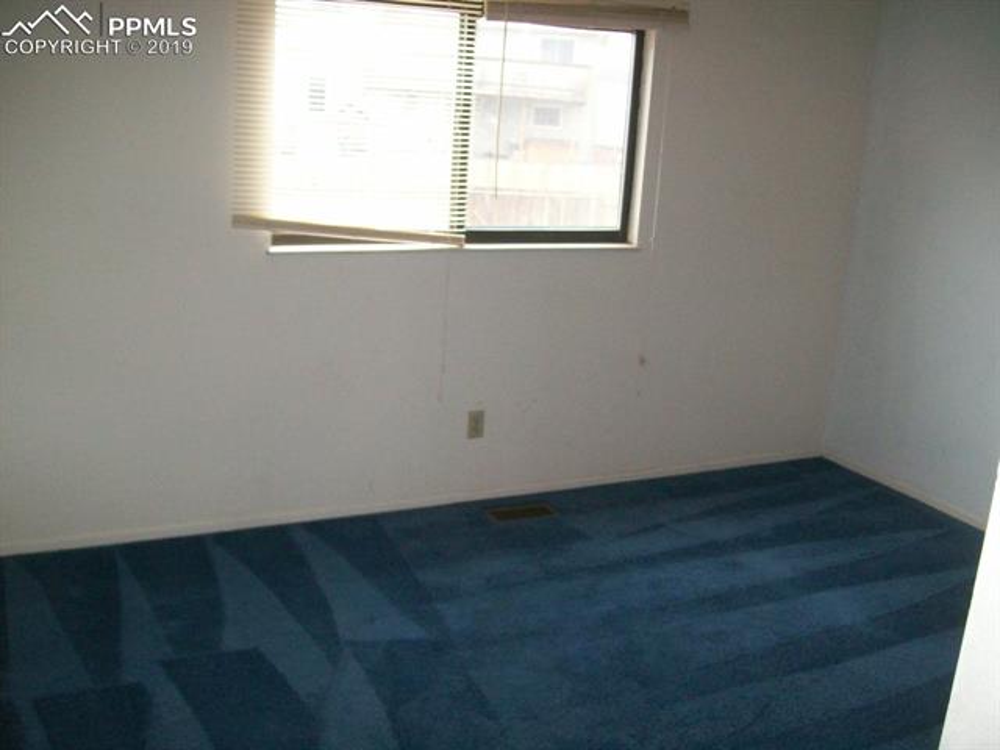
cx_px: 500
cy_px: 375
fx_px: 1040
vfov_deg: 39.7
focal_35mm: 36
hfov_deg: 51.4
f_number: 2.7
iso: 200
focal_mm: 6
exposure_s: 1/64
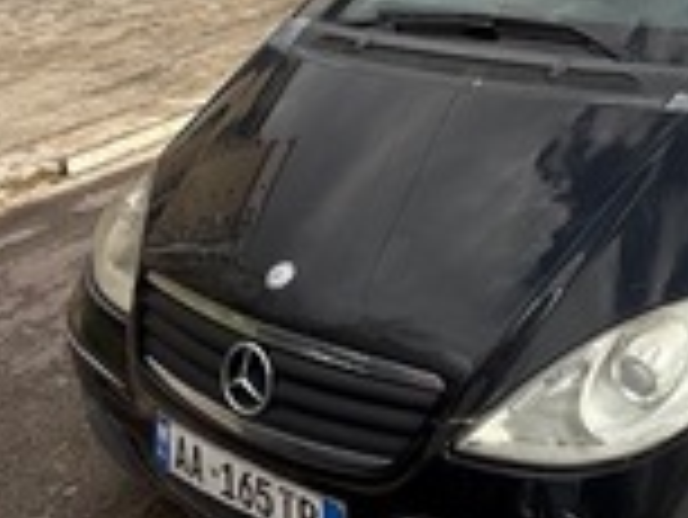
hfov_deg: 51.1
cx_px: 571
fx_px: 656
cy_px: 95
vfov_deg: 41.0
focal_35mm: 33
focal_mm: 2.22
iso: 50
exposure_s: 1/1339
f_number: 2.2
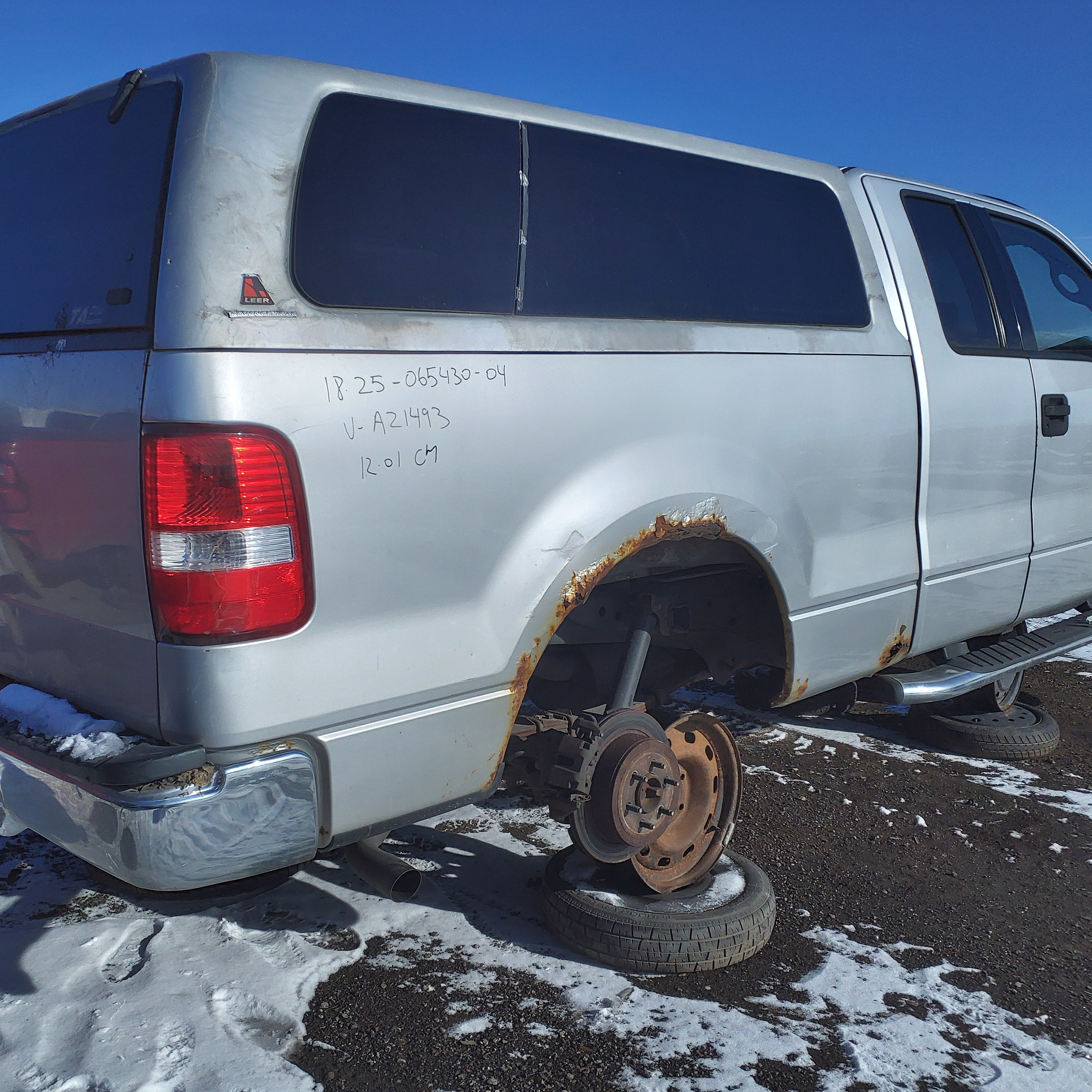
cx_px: 517
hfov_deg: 52.5
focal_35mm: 31
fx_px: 1106
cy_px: 550
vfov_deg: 52.5
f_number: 1.9
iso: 40
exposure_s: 1/2666
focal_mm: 3.58
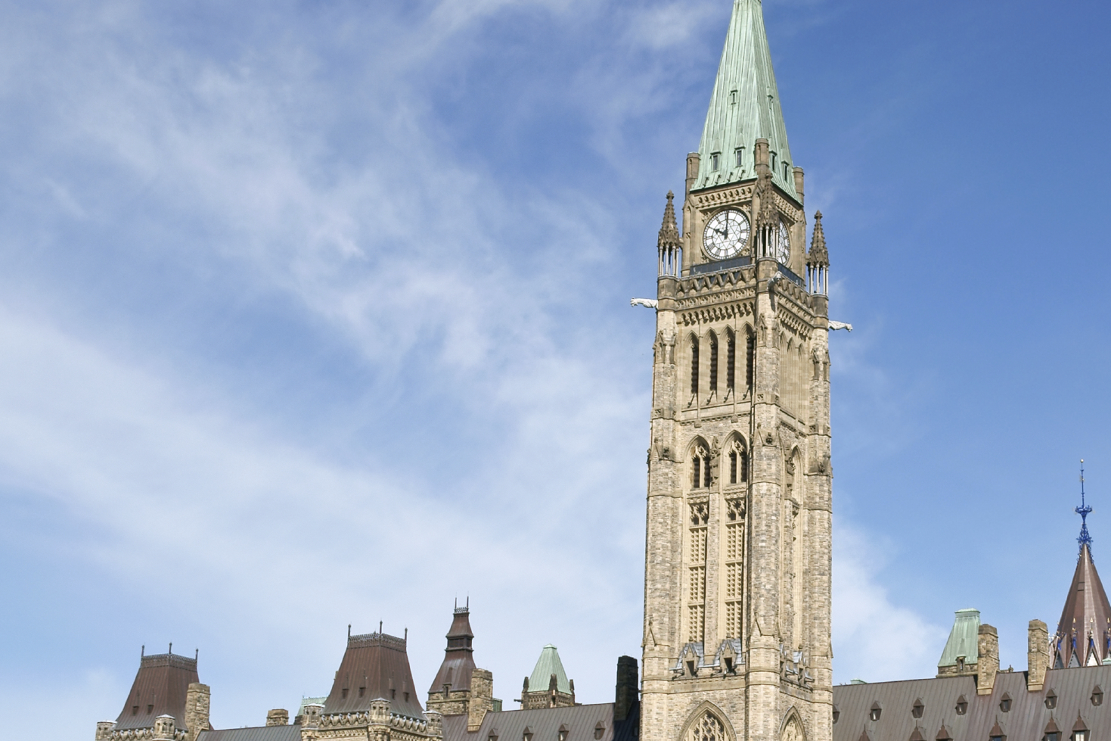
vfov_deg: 22.2
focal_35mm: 61
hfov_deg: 32.4
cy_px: 462
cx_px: 790
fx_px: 1882
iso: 100
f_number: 10
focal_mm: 22
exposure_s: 1/250
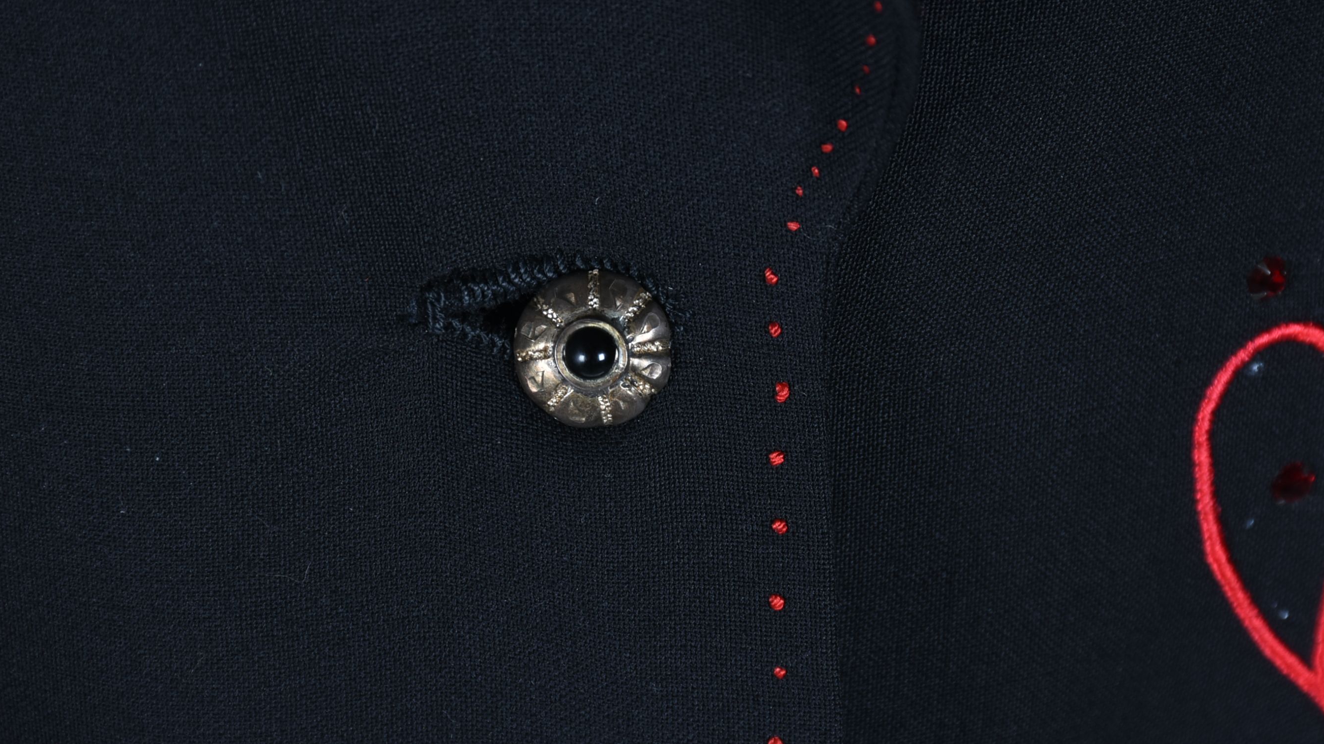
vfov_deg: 4.9
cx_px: 697
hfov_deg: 8.8
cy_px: 312
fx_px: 8636
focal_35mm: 246
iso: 320
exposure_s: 1/60
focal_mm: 140
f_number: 11
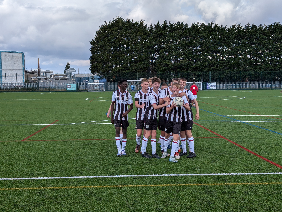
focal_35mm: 49
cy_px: 106
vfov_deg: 29.7
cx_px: 141
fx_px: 400
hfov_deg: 38.9
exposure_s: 1/1064
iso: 17
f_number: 1.68
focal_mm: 6.9
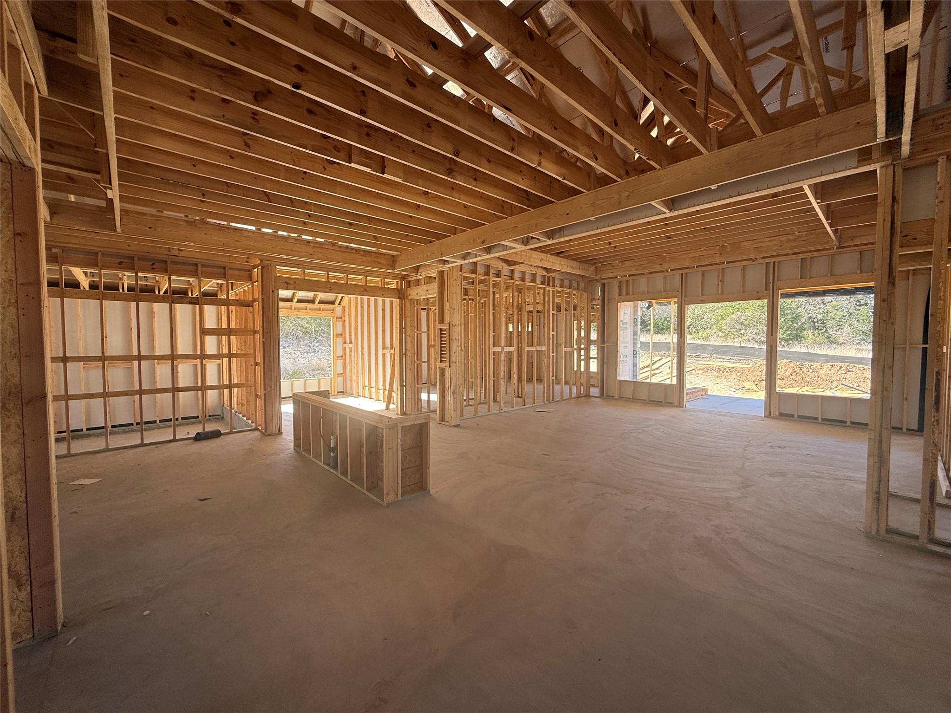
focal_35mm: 14
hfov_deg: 102.1
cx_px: 476
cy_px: 356
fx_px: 385
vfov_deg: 85.7
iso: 64
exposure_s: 1/135
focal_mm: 2.22
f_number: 2.2
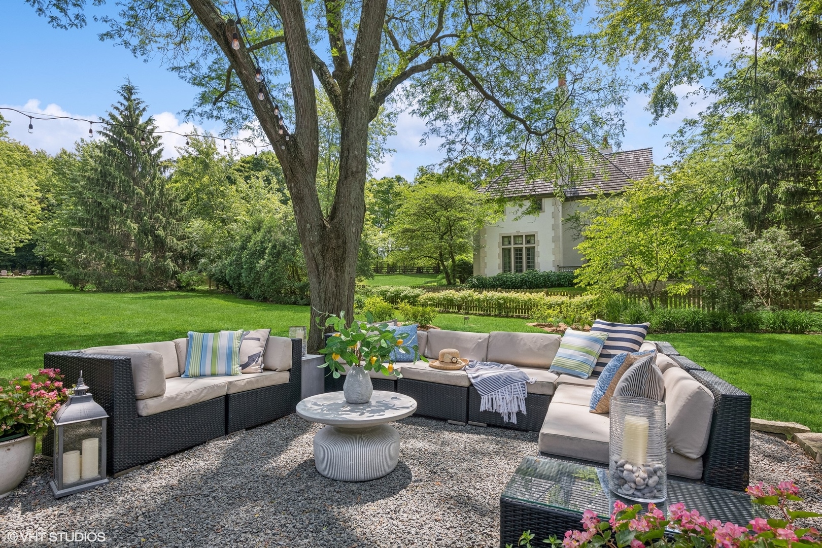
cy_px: 274
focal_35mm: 19
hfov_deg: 86.9
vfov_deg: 64.6
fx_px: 434
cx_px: 411
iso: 200
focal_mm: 19
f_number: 9.5
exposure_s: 1/125
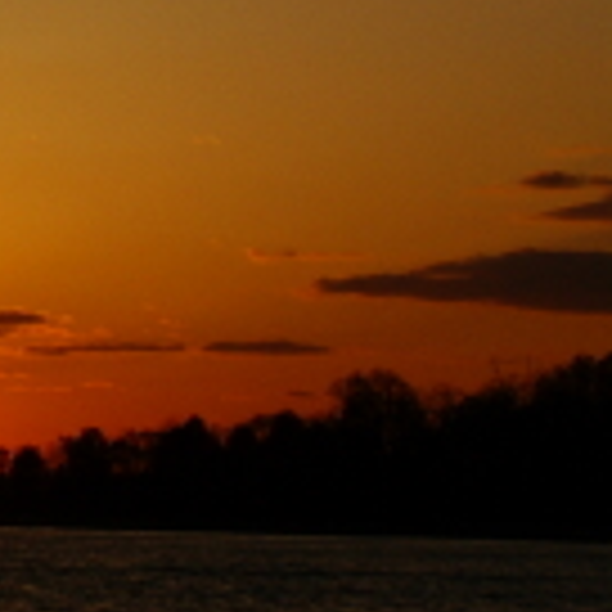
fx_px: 4521
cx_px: -760
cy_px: 110
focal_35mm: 226
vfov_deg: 7.7
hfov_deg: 7.3
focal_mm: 30
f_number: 9
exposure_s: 1/250
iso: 100
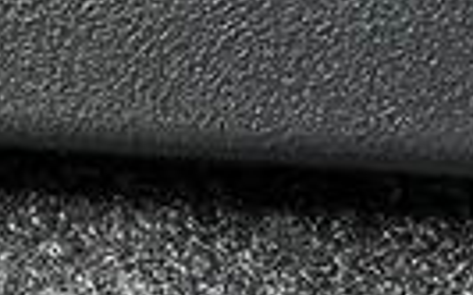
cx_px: -612
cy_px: -352
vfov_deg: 7.8
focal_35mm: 159
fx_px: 2049
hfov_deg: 11.3
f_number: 1.6
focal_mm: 4.2
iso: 100
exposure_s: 1/60
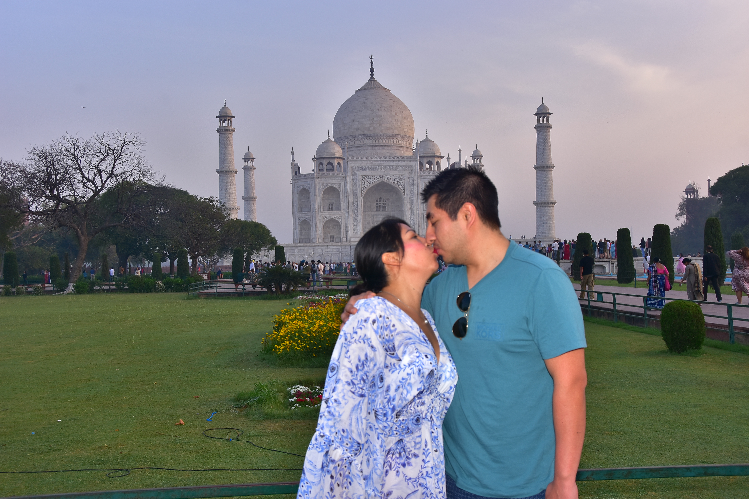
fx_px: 812
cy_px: 250
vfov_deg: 34.2
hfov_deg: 49.5
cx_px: 374
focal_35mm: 39
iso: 160
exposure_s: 1/125
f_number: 8
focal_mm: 26
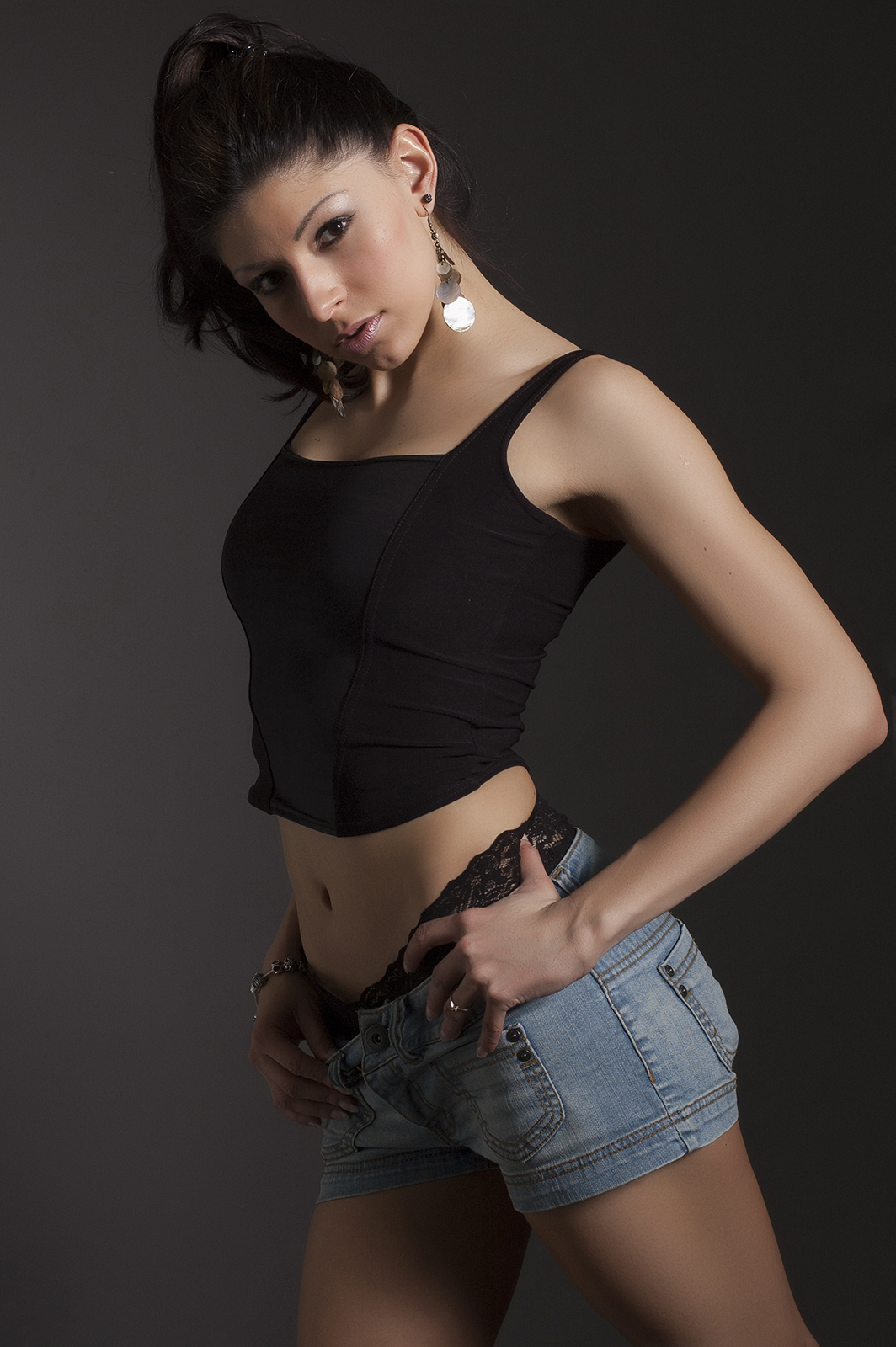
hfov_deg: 18.2
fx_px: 2805
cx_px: 448
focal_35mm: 75
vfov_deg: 27.0
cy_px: 674
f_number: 10
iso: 400
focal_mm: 50
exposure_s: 1/500
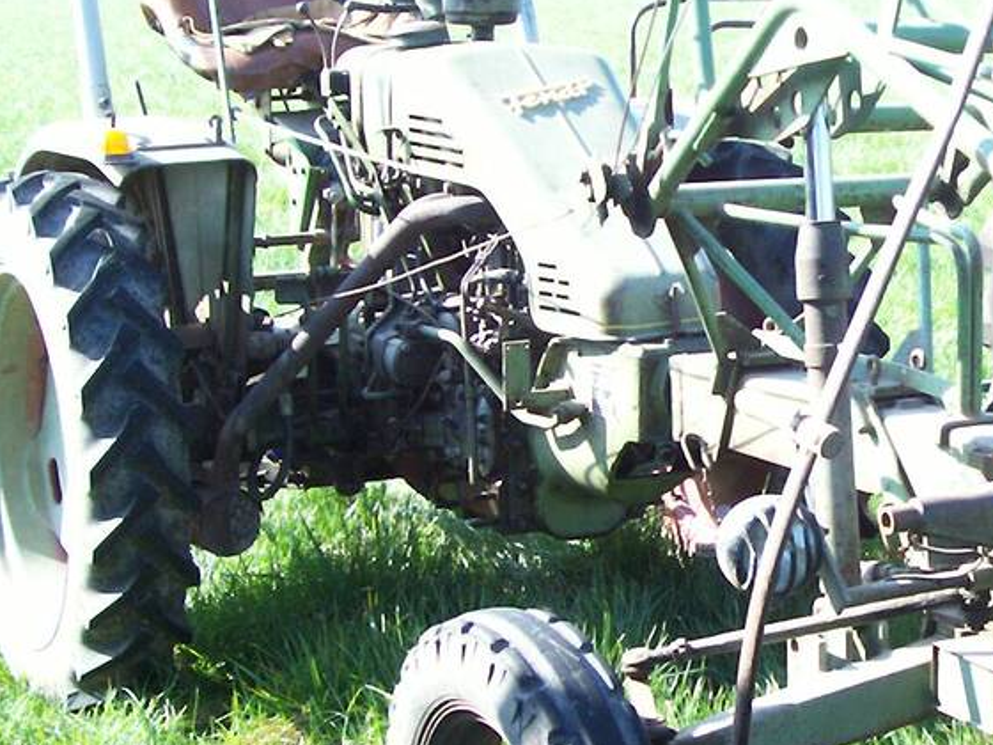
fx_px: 2582
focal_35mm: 90
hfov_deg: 21.2
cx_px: 920
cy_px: 362
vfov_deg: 16.4
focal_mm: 7
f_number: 2.9
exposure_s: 1/196
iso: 80
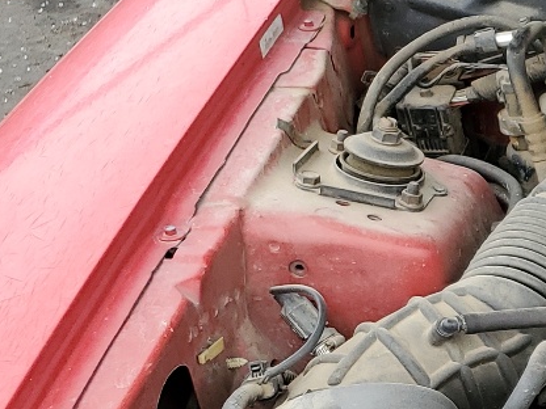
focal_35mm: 100
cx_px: 969
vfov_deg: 14.5
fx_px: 1577
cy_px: 443
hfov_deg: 16.6
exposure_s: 1/588
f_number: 1.5
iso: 50
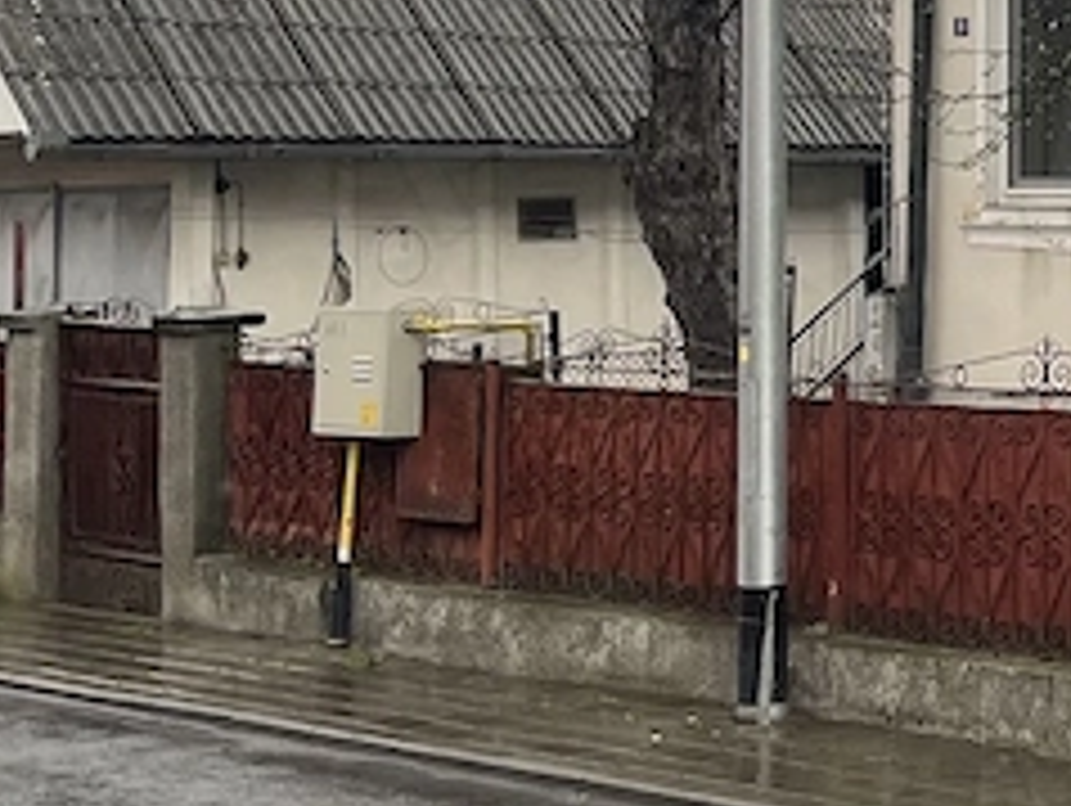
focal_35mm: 105
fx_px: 3252
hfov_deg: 17.6
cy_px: -95
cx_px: 1368
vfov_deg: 13.8
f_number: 1.6
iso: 32
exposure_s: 1/301
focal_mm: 5.1
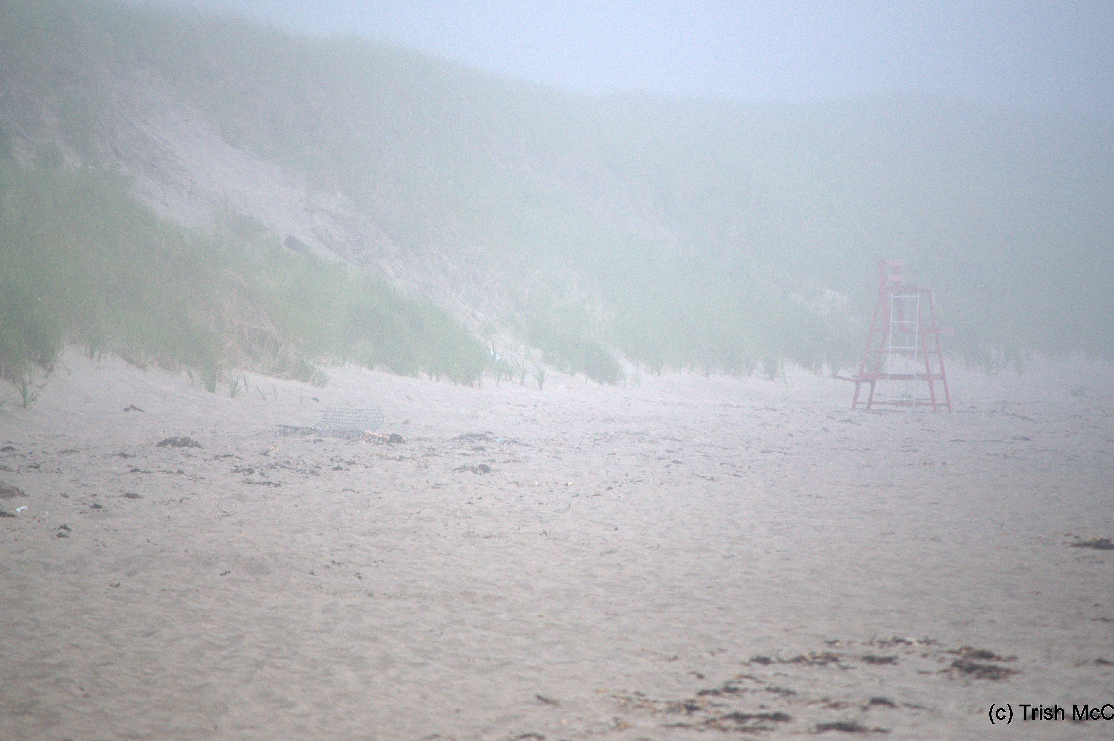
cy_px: 352
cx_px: 582
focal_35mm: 321
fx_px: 9926
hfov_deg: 6.4
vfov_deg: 4.3
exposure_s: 1/4000
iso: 720
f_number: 5.6
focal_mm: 200
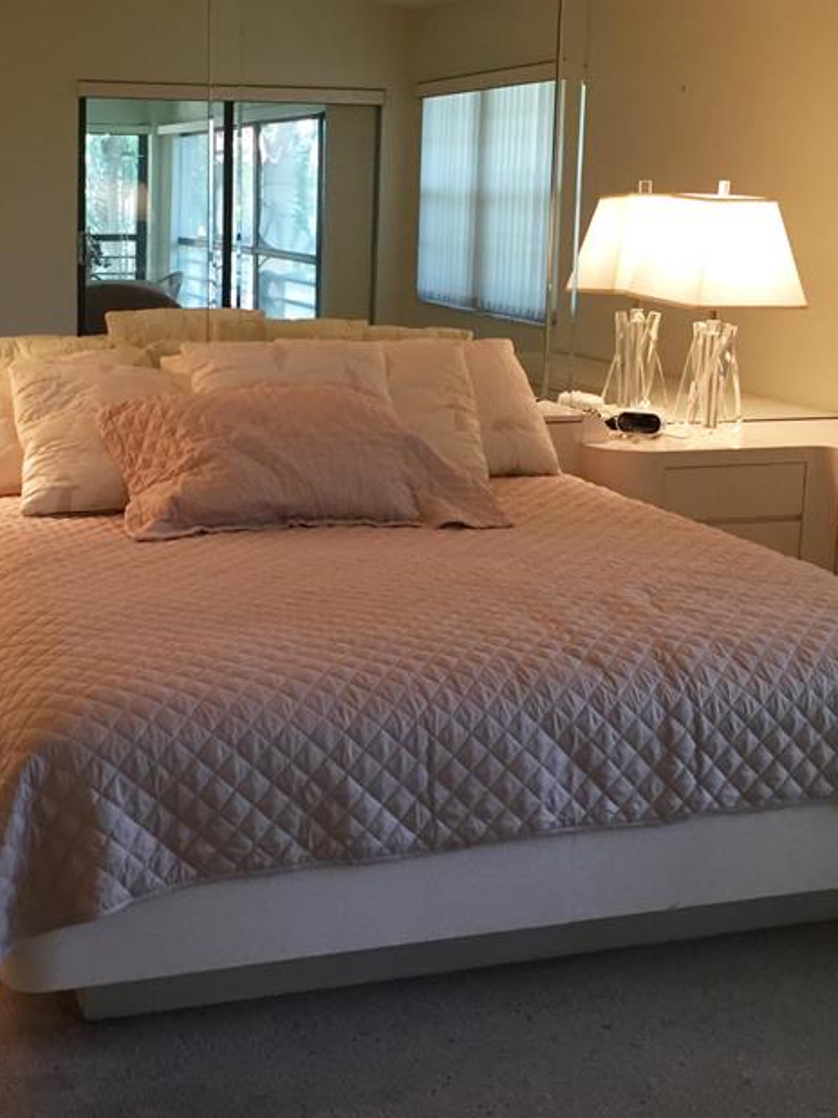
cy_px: 482
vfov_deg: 39.6
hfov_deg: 30.1
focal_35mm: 48
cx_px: 307
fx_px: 1550
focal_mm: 4.15
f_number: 2.2
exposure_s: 1/30
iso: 100
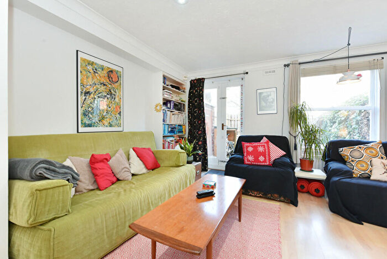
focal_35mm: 16
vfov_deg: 73.9
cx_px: 194
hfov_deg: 96.7
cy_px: 130
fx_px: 172
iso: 320
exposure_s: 1/15
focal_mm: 16
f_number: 8
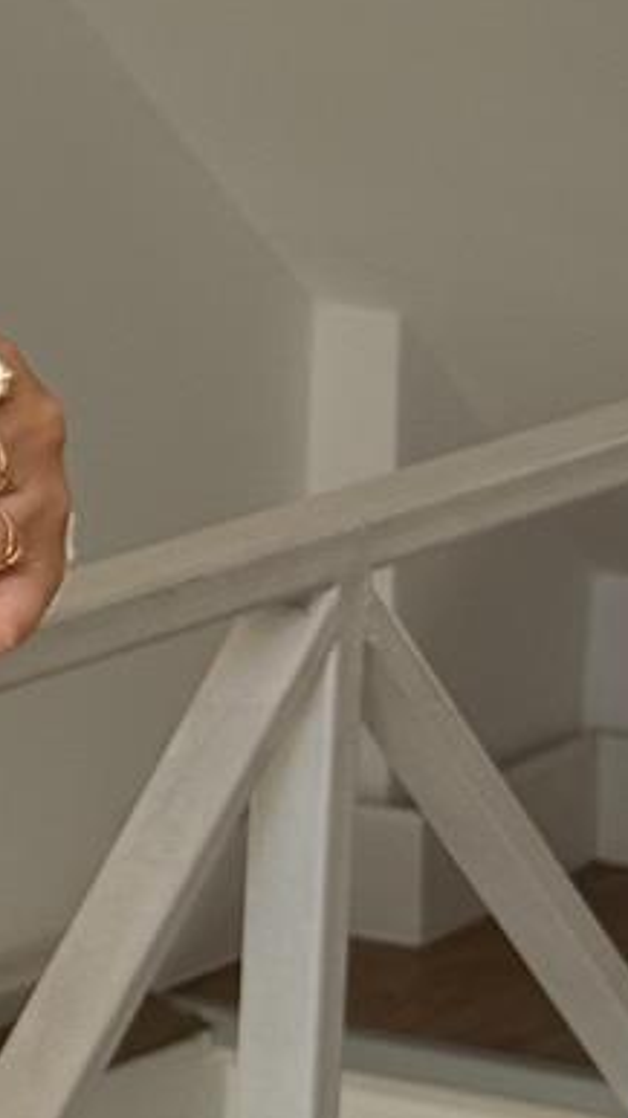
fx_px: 6427
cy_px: 443
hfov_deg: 5.4
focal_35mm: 217
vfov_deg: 9.9
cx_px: -978
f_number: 1.78
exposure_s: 1/414
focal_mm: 6.76
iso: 64
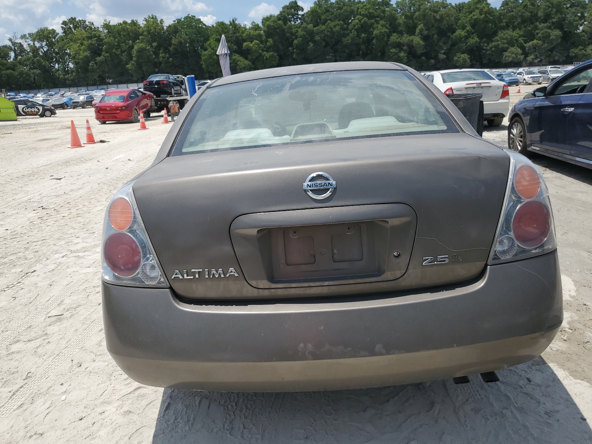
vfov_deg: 53.1
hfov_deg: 67.3
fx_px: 445
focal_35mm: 26
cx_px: 296
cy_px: 222
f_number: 1.5
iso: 50
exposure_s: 1/5000
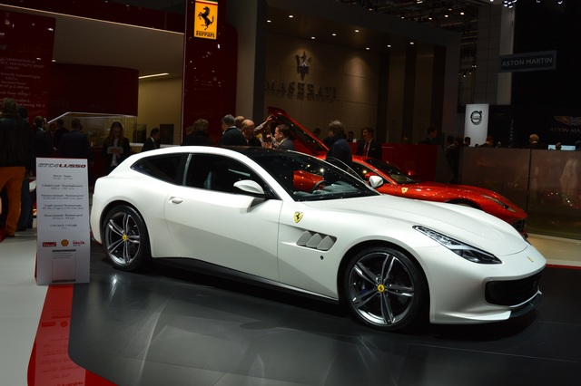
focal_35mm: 38
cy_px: 193
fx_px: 605
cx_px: 290
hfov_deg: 51.3
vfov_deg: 35.5
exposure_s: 1/125
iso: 180
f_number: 5.6
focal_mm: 25
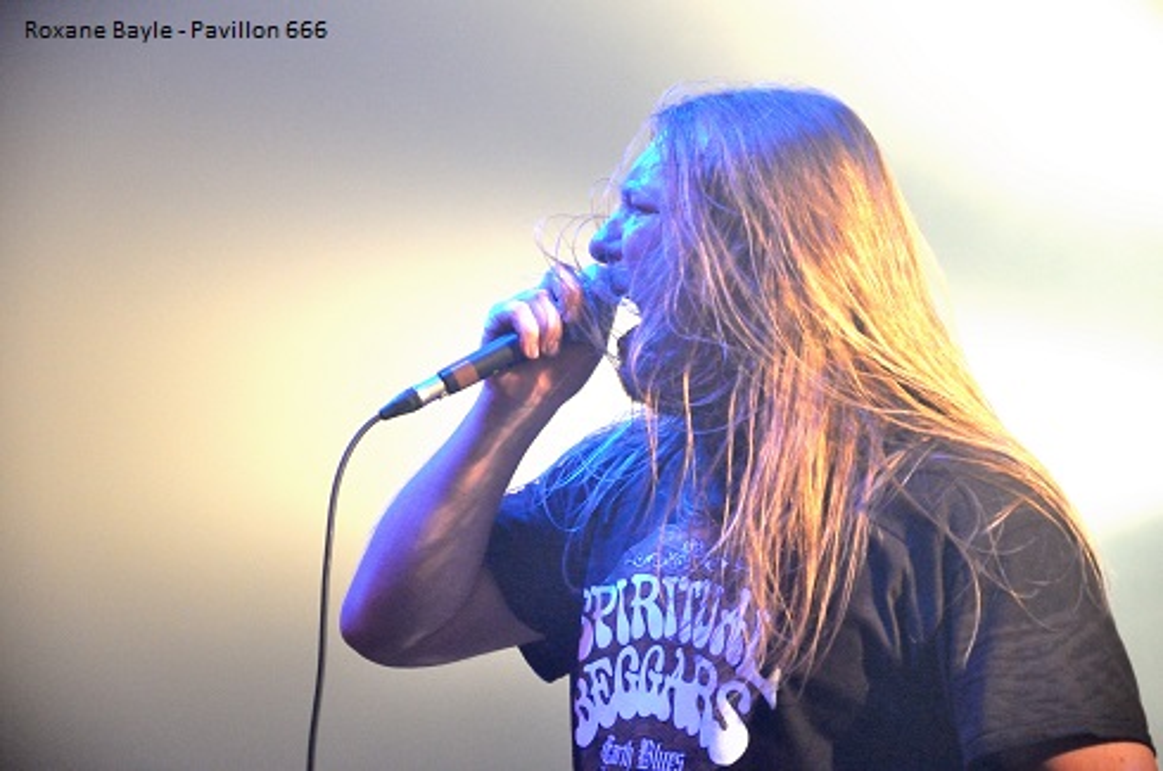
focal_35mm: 158
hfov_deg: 13.1
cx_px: 582
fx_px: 5080
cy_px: 386
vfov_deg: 8.7
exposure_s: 1/60
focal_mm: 105
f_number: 5.6
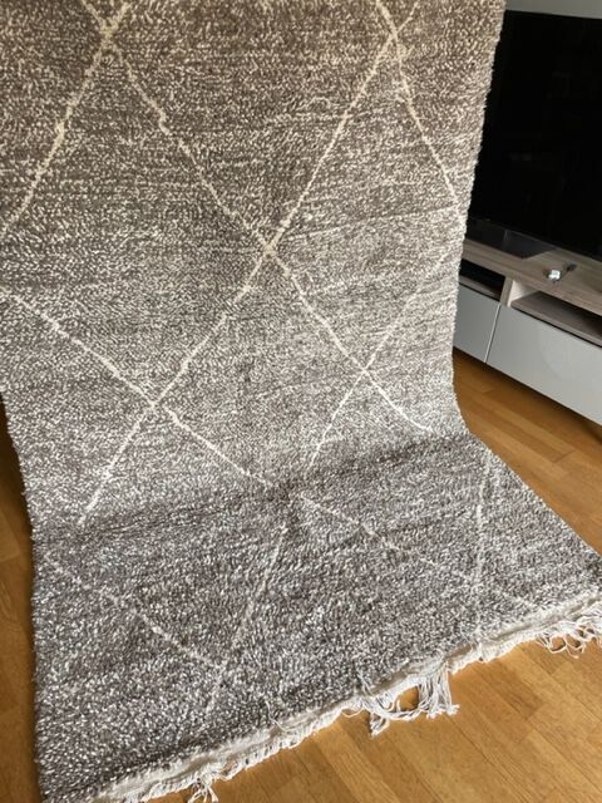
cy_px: 402
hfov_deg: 53.1
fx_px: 603
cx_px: 301
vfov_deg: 67.3
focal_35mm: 26
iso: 80
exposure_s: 1/121
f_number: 1.6
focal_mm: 4.2
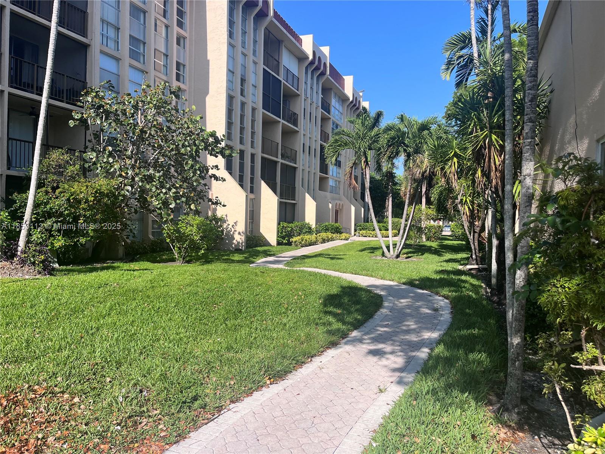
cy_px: 227
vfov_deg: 53.1
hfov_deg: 67.3
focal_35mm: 26
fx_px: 454
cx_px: 302
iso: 50
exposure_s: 1/2463
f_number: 1.6
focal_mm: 5.1
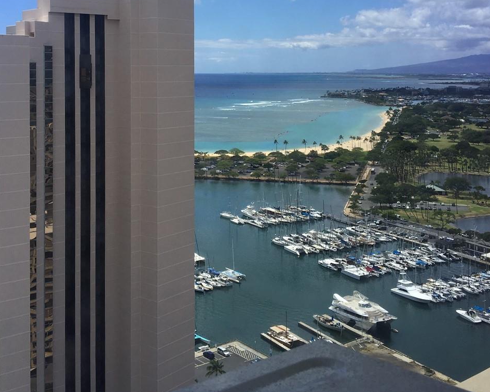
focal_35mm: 48
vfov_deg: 30.8
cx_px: 222
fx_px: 696
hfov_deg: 38.7
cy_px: 88
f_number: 2.2
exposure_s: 1/279
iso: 25
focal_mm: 4.15
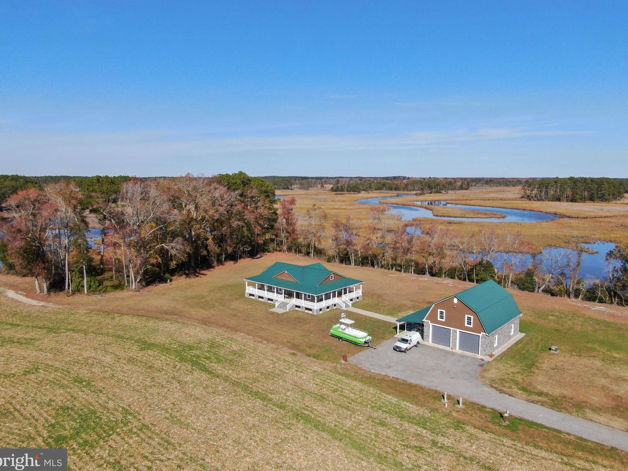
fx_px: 454
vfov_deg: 54.9
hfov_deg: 69.4
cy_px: 229
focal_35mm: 25
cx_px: 314
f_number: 2.8
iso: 110
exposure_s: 1/1600
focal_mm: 4.39
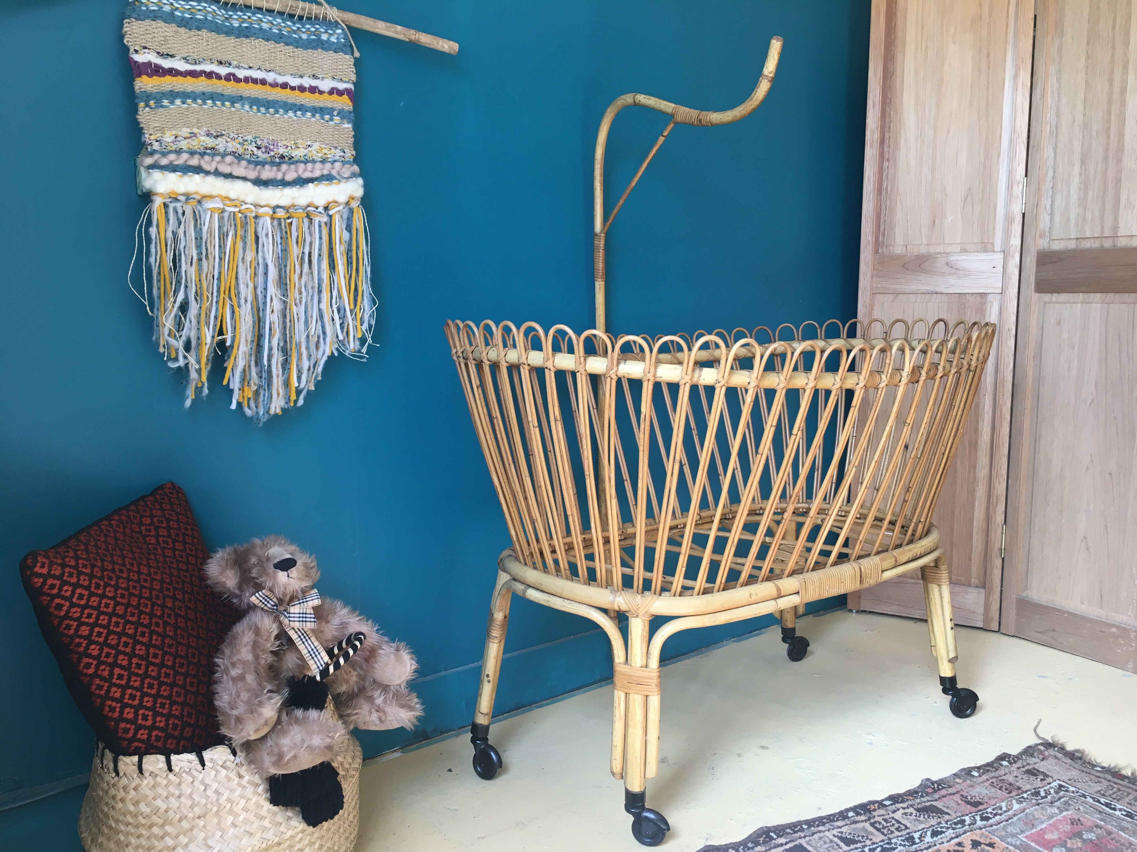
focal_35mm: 29
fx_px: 953
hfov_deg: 61.7
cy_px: 426
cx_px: 568
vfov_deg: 48.2
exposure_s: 1/33
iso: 25
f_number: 2.2
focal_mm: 4.15
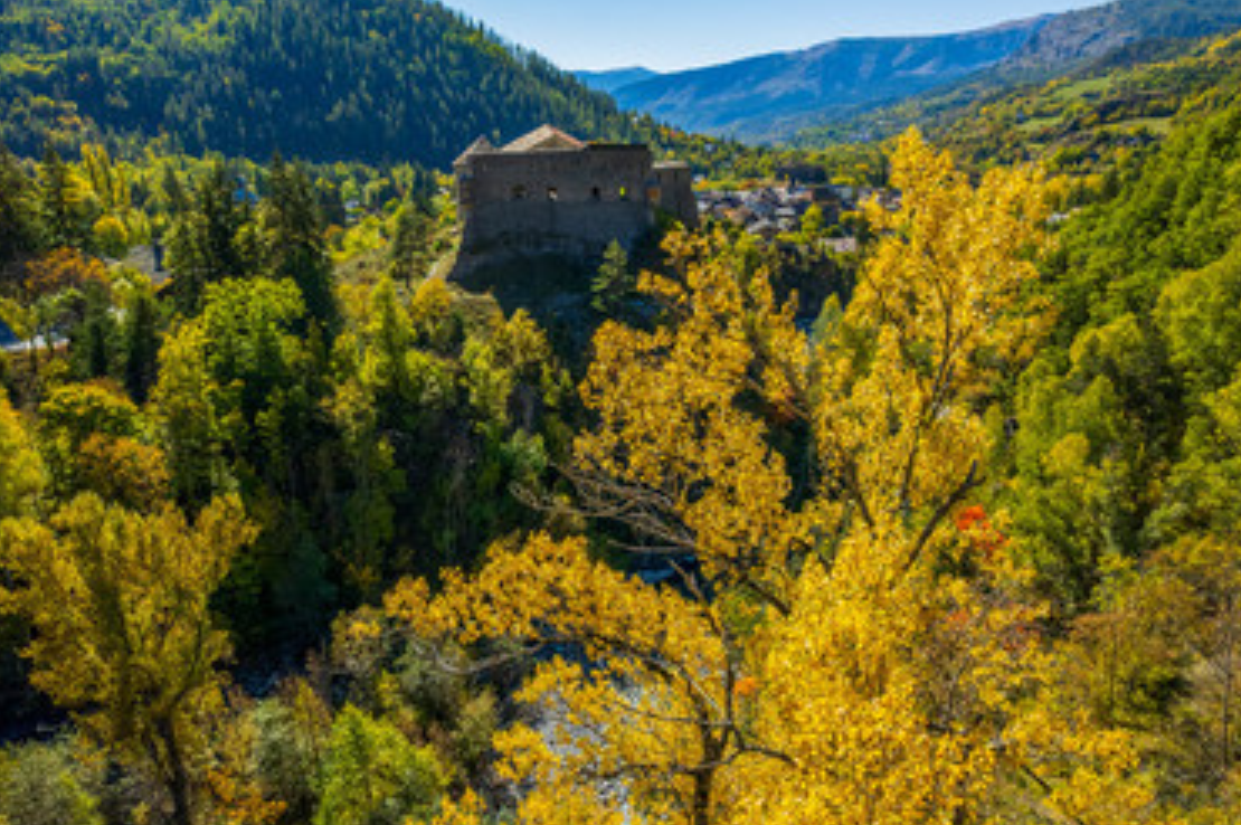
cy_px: 456
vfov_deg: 51.1
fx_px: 861
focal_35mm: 25
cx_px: 617
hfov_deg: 71.6
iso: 100
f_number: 2.8
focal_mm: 8.4
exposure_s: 1/1600
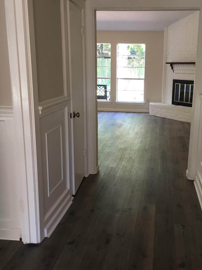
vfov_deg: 49.0
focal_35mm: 38
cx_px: 128
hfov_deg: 37.5
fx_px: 296
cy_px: 138
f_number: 2.2
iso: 80
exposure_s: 1/30
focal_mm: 4.15
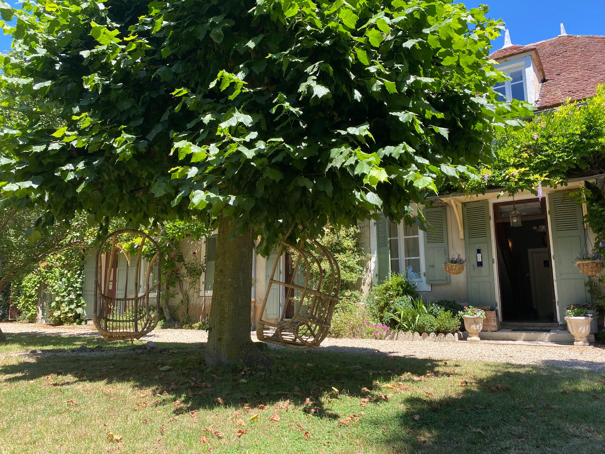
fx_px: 454
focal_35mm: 26
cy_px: 227
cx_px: 302
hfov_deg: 67.3
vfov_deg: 53.1
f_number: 1.8
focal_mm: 4.25
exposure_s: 1/527
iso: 32
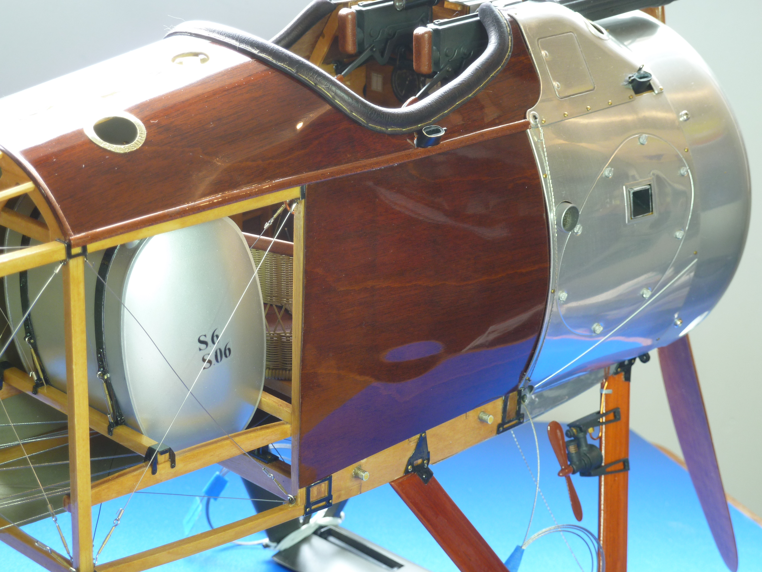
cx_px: 381
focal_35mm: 83
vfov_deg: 17.8
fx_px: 1827
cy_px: 286
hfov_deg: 23.6
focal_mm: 13.7
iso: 100
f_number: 4.2
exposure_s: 1/8
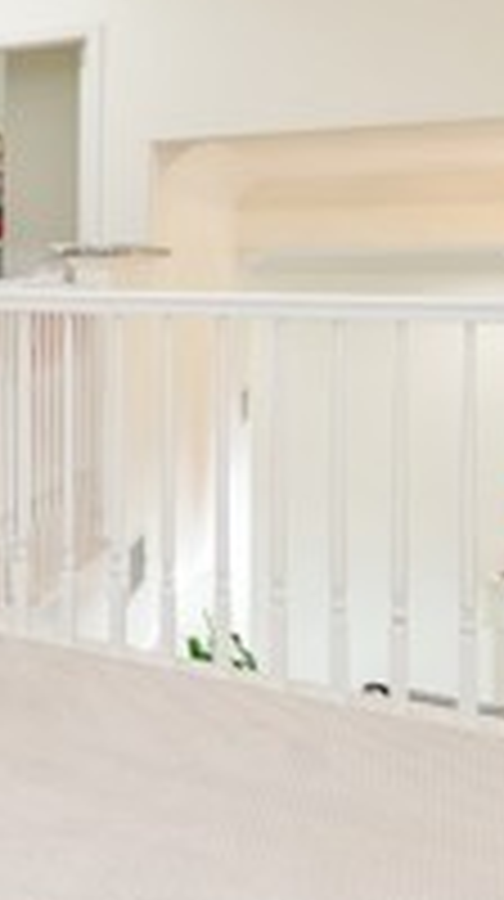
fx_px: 1120
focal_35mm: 47
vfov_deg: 42.9
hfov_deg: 16.6
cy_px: 270
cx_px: -585
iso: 450
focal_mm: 14
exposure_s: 1/60
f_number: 4
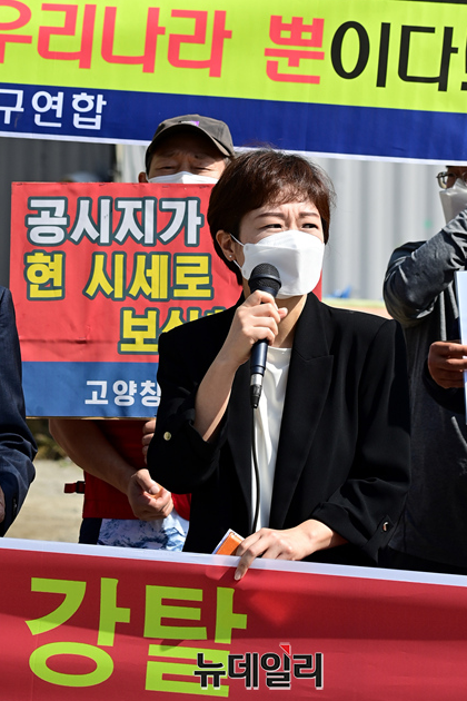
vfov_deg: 12.3
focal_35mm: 167
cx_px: 257
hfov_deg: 8.2
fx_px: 3249
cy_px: 289
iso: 200
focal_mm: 140
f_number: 8
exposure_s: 1/400
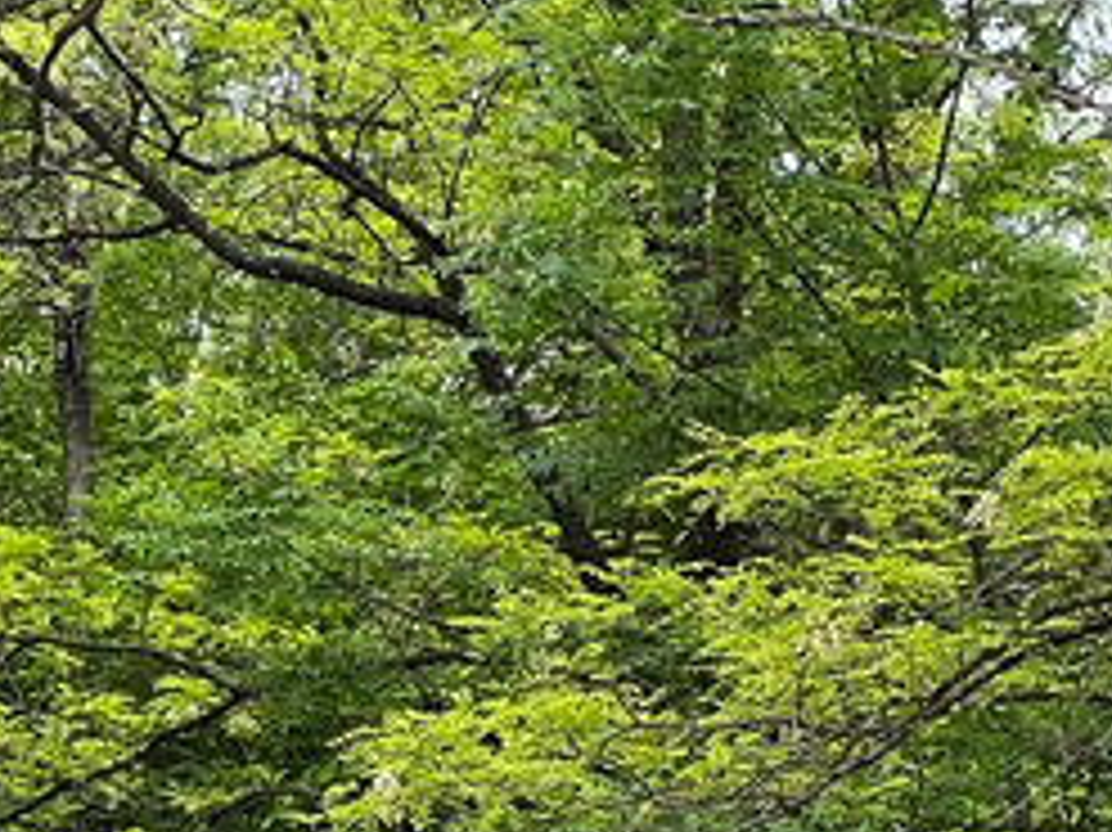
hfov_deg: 6.3
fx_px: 10018
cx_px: -635
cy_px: 1574
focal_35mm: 312
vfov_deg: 4.7
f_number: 2.8
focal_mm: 9
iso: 32
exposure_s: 1/101
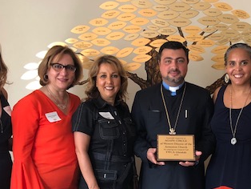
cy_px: 176
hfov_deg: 33.4
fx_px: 414
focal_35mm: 57
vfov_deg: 24.8
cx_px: 173
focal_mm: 3.99
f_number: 1.8
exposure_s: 1/15
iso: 64
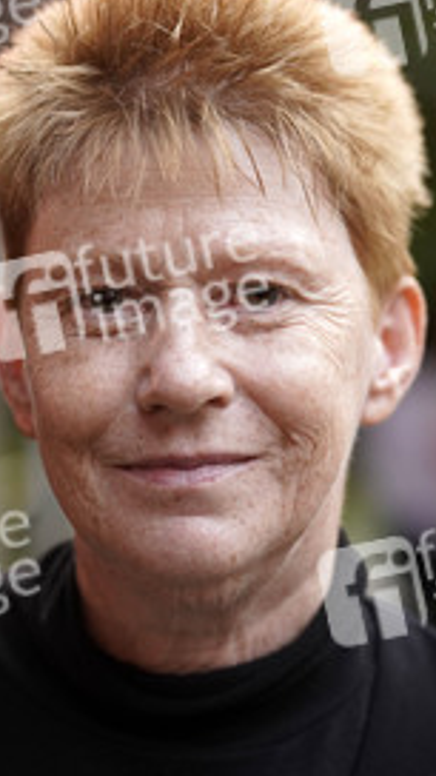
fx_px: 2692
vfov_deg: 16.4
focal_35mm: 131
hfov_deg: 9.3
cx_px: 205
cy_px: 436
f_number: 2.8
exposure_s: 1/200
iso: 2000
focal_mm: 85
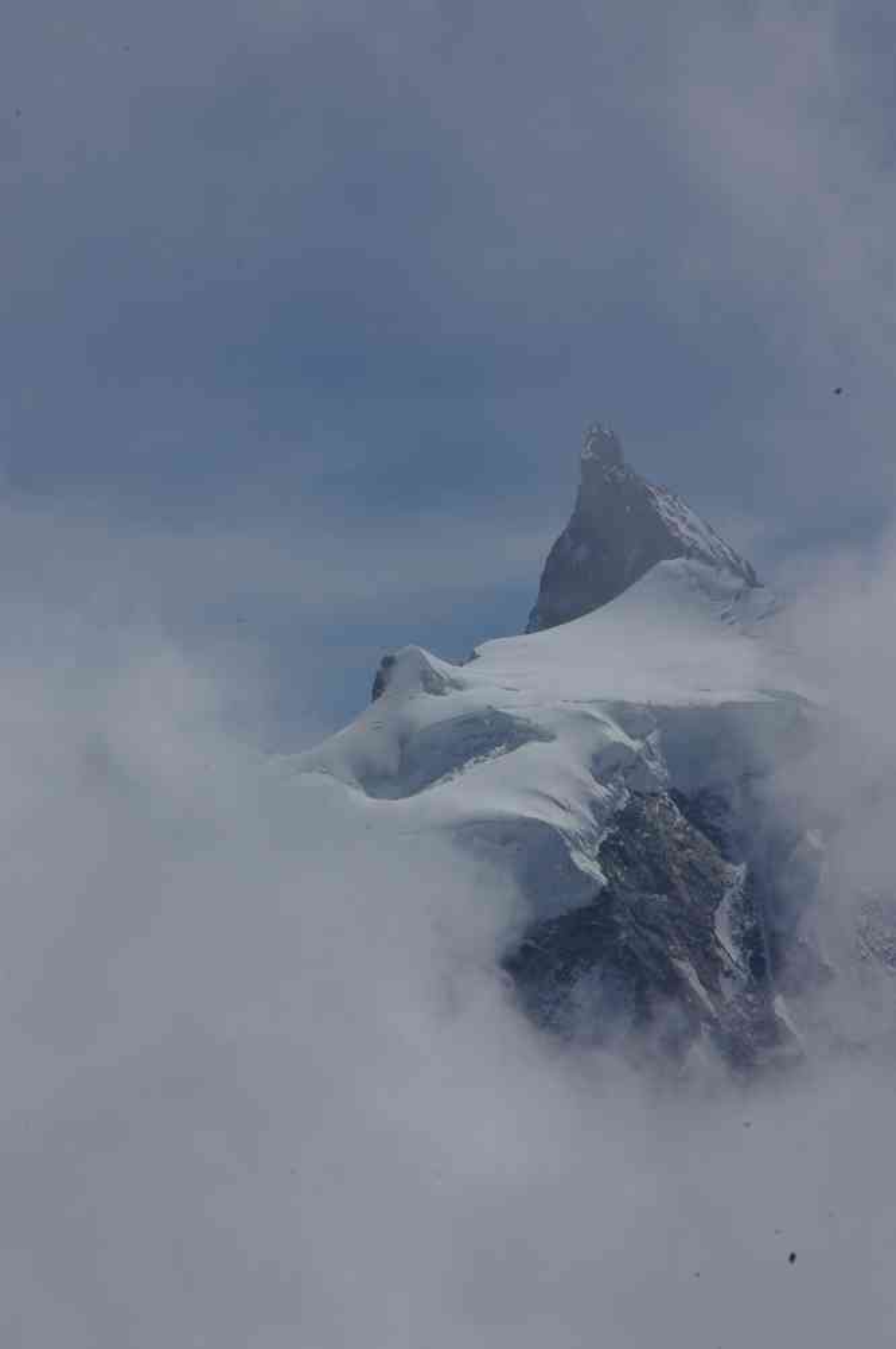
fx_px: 9539
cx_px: 448
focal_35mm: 255
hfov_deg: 5.4
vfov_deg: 8.1
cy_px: 674
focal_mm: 170
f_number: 22
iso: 100
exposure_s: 1/125
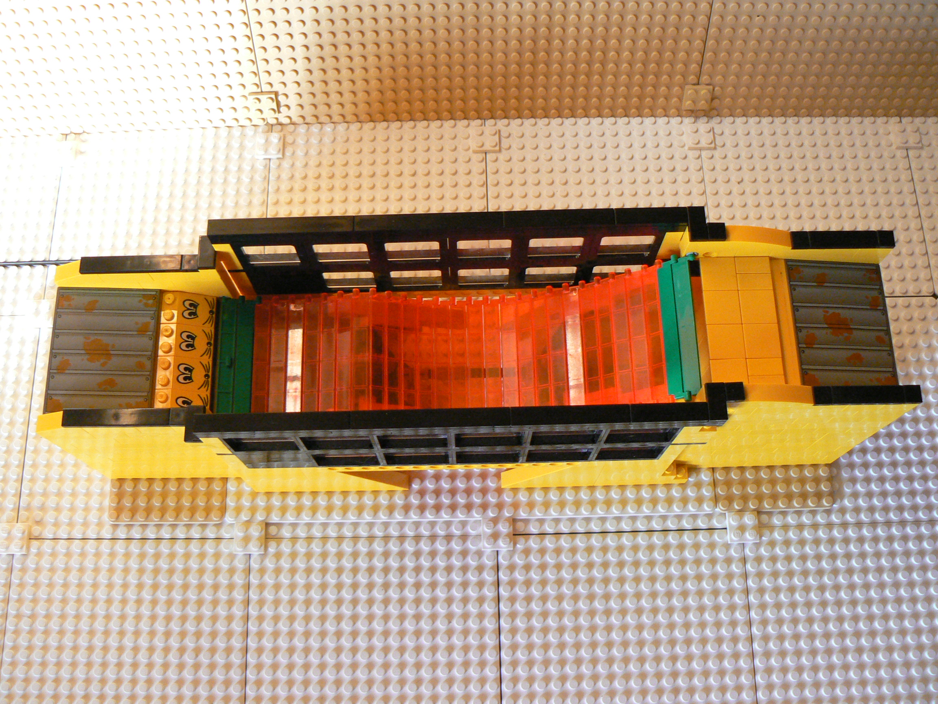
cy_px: 352
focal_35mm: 36
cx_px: 469
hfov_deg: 51.4
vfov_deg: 39.7
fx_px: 976
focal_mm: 6
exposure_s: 1/20
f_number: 2.8
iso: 200
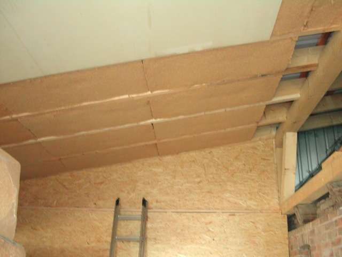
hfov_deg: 49.0
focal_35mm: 38
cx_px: 171
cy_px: 128
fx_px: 375
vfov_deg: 37.7
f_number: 2.8
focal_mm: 8
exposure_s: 1/14.5
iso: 400
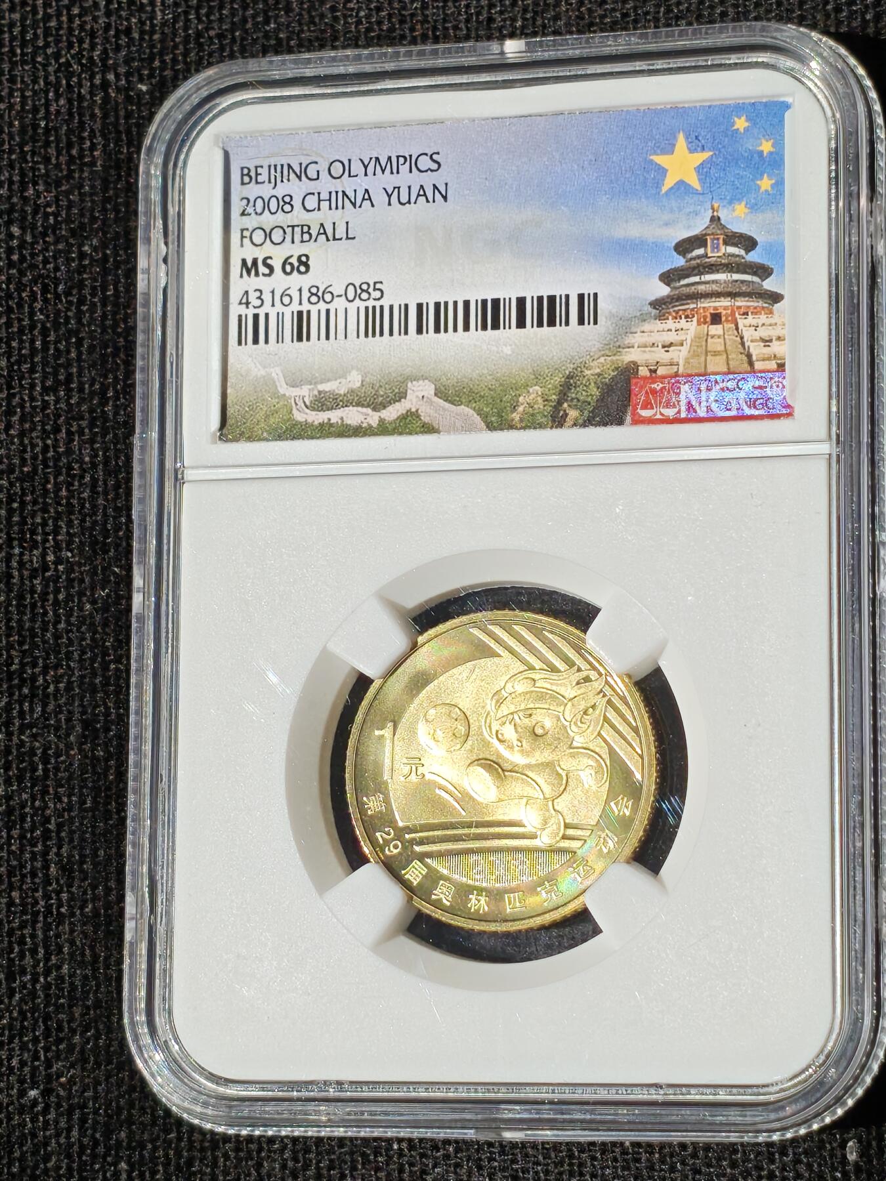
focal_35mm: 102
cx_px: 443
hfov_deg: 14.5
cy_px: 590
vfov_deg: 19.3
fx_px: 3481
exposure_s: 1/4992
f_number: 1.5
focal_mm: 4.94
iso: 50
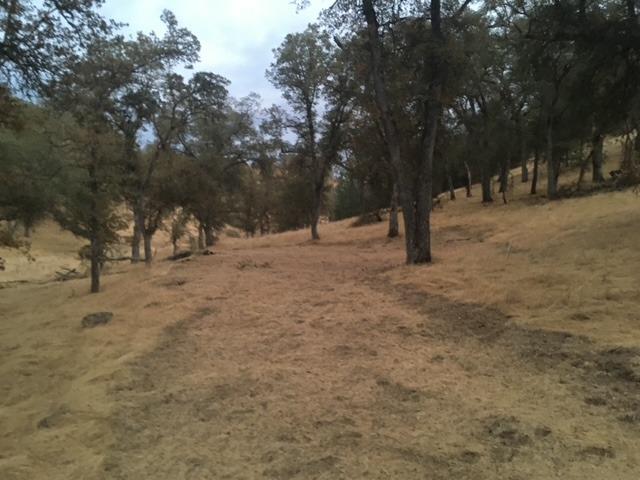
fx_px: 536
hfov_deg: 61.7
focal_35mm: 29
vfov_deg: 48.2
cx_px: 320
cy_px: 240
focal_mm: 4.15
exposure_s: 1/15
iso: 400
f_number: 2.2
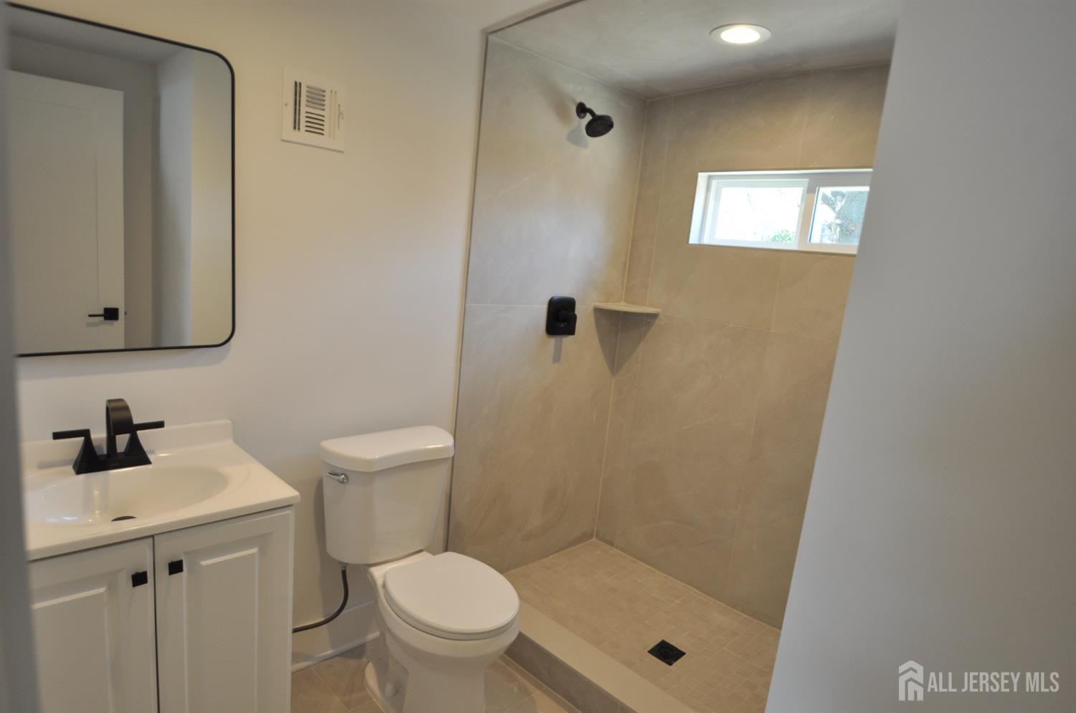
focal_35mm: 21
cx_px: 538
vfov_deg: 59.3
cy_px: 356
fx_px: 627
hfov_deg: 81.3
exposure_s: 1/90
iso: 400
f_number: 4.8
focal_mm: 14
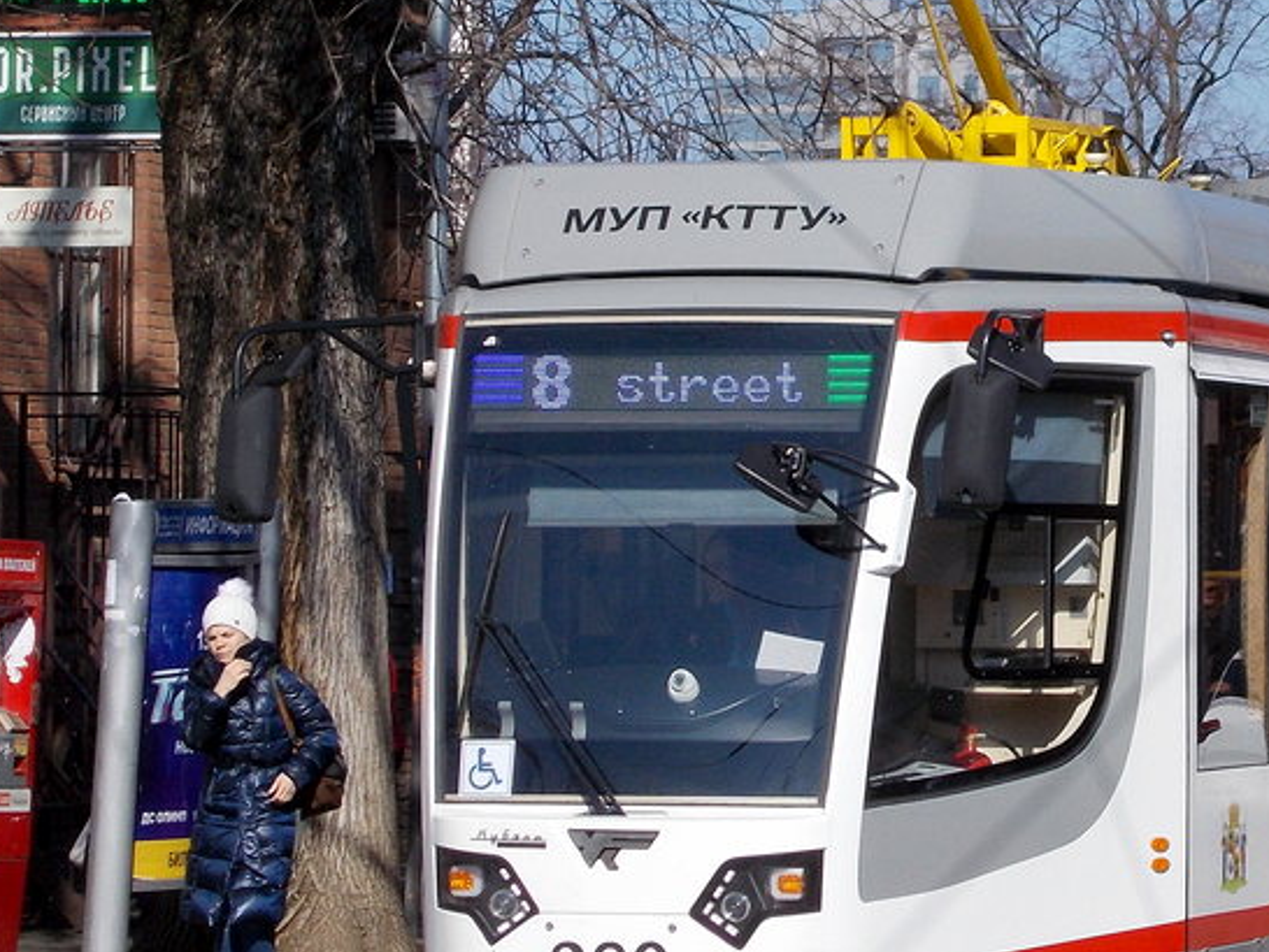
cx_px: 1174
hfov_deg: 10.4
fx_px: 6932
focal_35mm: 189
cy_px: 325
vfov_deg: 7.9
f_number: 6.3
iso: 80
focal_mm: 15.4
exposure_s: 1/400
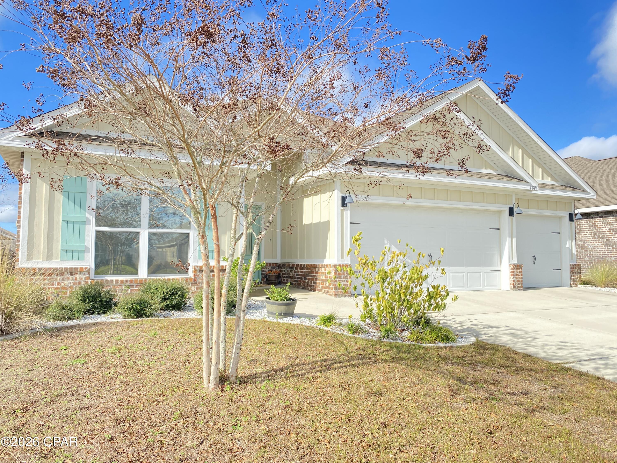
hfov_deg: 67.3
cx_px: 308
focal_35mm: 26
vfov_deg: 53.1
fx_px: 463
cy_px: 232
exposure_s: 1/990
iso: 32
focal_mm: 4.25
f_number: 1.8
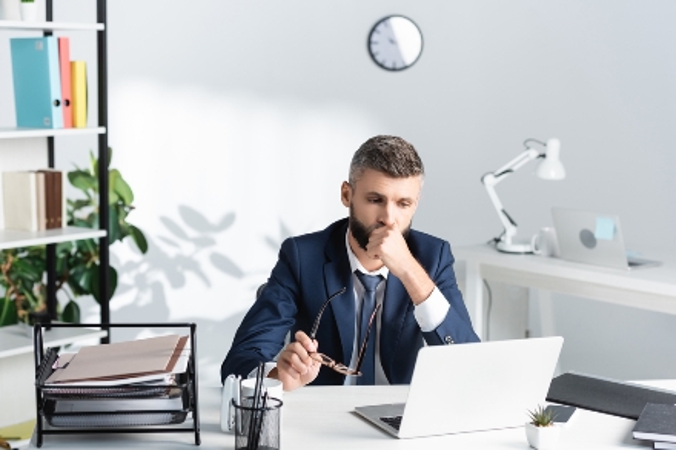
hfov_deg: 28.9
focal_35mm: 70
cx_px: 338
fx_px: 1314
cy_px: 225
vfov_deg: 19.4
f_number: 3.5
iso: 160
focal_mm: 70
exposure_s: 1/200
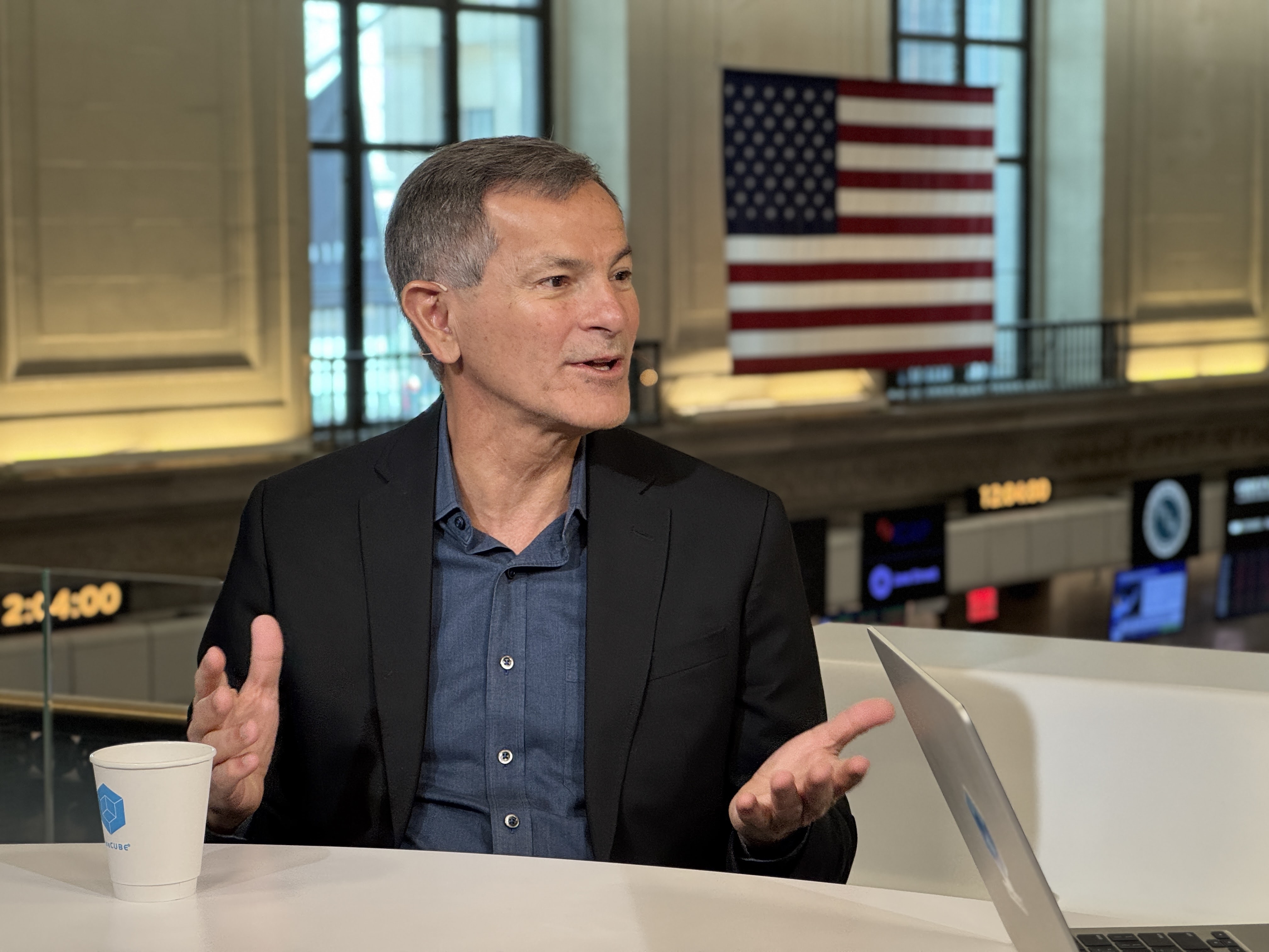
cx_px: 634
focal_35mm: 77
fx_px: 2823
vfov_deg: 19.1
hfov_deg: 25.3
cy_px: 476
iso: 160
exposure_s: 1/63
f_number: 2.8
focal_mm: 9
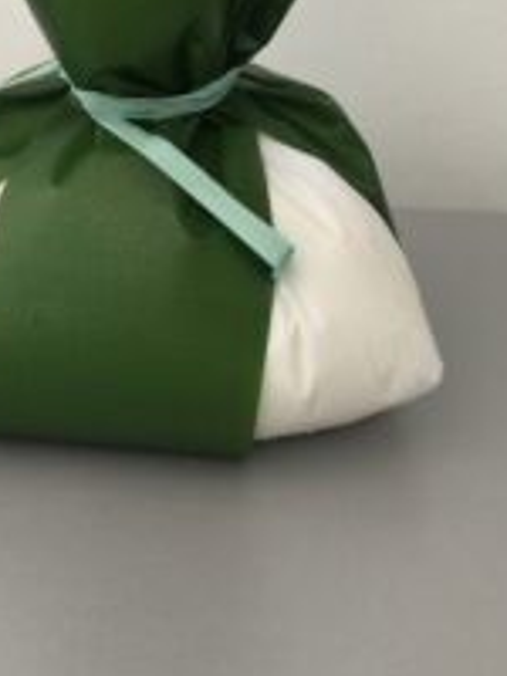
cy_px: 64
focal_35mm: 58
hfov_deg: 25.0
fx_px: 1133
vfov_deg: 31.6
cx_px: 139
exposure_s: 1/15
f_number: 2.2
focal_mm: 4.15
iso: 32
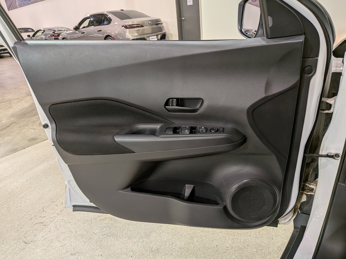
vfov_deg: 56.8
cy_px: 130
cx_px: 173
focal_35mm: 24
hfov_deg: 71.6
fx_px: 240
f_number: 1.7
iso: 29
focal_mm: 4.53
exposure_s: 1/92
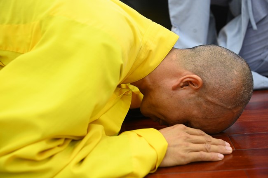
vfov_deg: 28.0
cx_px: 134
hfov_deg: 41.2
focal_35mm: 48
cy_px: 89
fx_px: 357
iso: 5000
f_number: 4
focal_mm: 48
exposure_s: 1/160
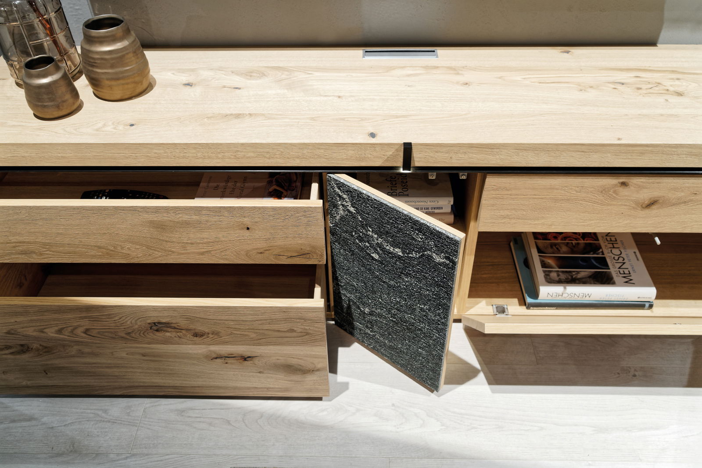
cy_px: 234
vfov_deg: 43.6
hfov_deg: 61.9
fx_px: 585
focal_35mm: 30
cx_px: 351
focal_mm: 30
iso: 800
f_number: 5
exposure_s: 1/30
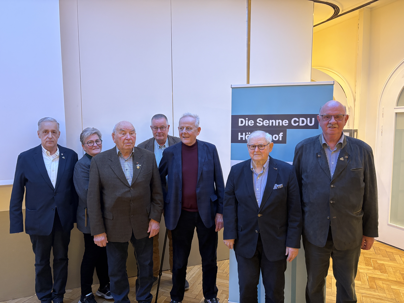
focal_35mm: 26
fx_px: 303
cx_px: 202
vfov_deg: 53.1
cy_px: 152
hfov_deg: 67.3
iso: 250
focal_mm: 5.96
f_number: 1.6
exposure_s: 1/50
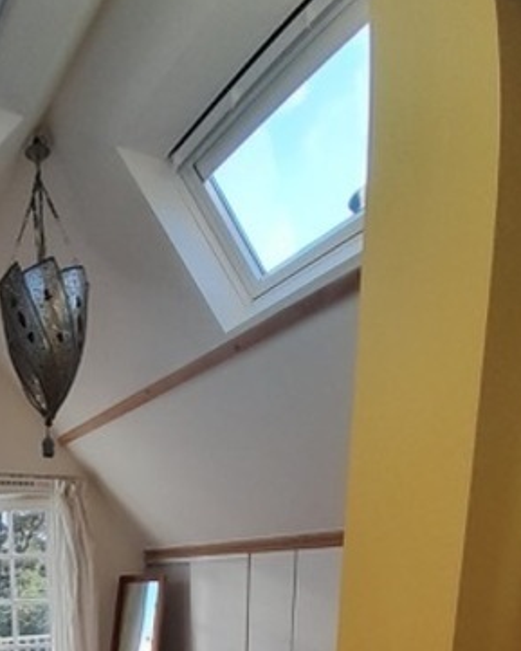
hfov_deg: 47.8
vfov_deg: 51.1
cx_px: 54
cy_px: 655
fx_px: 520
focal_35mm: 27
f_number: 2.2
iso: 40
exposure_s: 1/121
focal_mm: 1.13
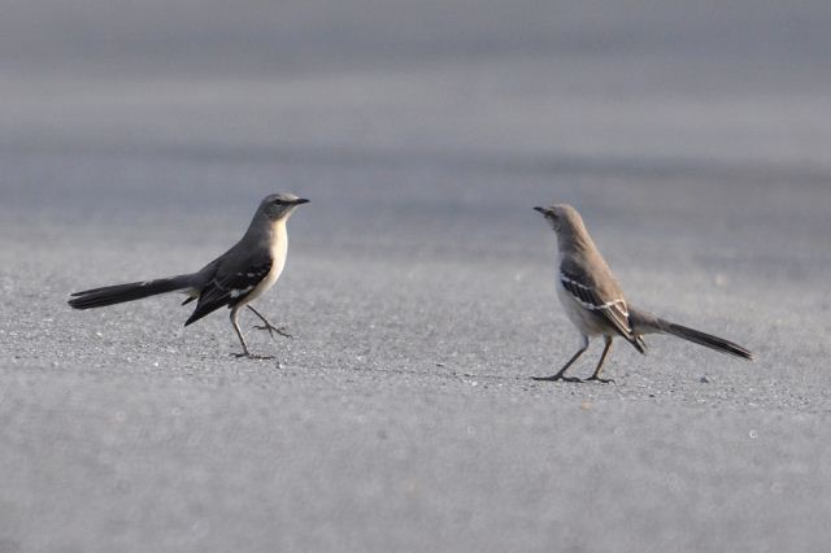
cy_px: 276
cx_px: 416
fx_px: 13150
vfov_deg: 2.4
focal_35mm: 570
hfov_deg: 3.6
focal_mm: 380
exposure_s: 1/1000
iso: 500
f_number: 6.3
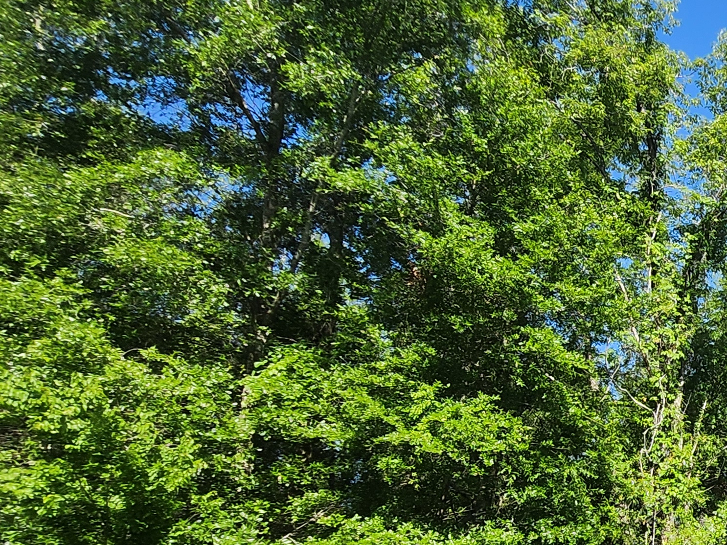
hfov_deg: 36.9
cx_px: 915
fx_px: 735
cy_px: 441
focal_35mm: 35
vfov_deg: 39.0
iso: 32
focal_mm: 1.7
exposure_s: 1/671
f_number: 2.2
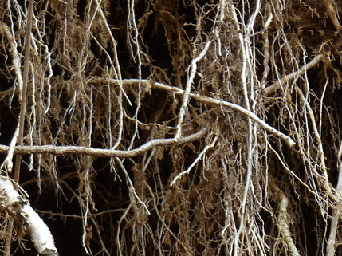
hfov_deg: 3.4
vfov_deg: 2.6
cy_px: 34
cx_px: 236
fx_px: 5735
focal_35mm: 581
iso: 125
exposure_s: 1/80
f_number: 2.8
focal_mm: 44.8
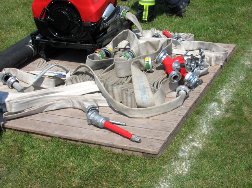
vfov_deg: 23.2
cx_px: 126
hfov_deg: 30.8
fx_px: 458
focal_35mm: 63
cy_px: 94
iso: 50
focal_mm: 10.4
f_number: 6.1
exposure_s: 1/396
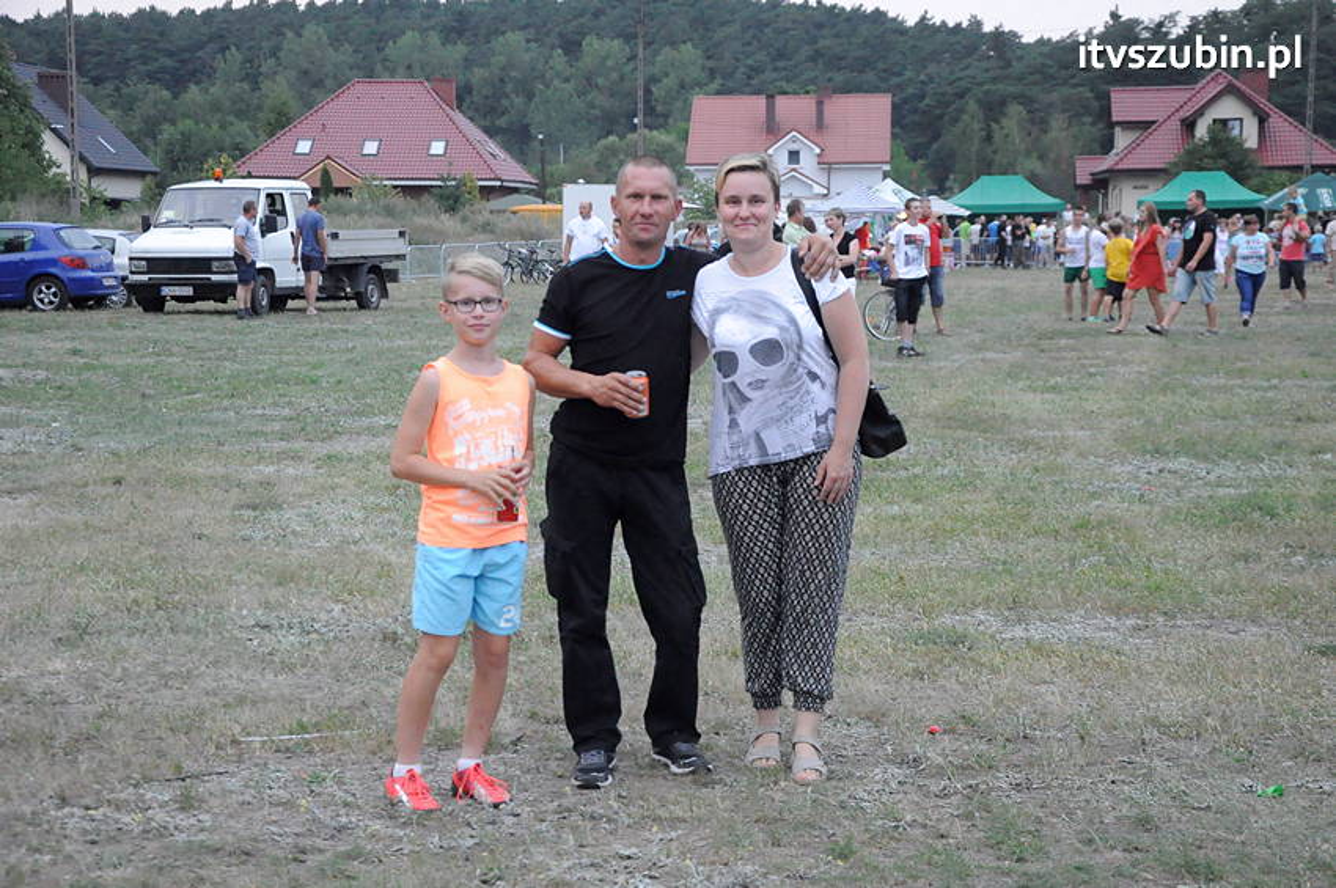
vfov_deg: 18.9
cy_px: 444
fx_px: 2669
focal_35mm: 72
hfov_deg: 28.1
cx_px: 668
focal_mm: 48
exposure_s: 1/100
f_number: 5
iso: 3200
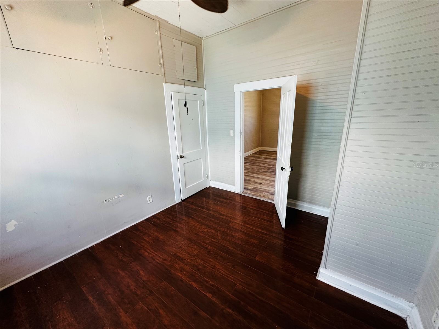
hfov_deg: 102.1
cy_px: 164
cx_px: 220
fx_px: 178
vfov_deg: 85.7
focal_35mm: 14
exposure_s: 1/120
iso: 200
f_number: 2.2
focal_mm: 2.22
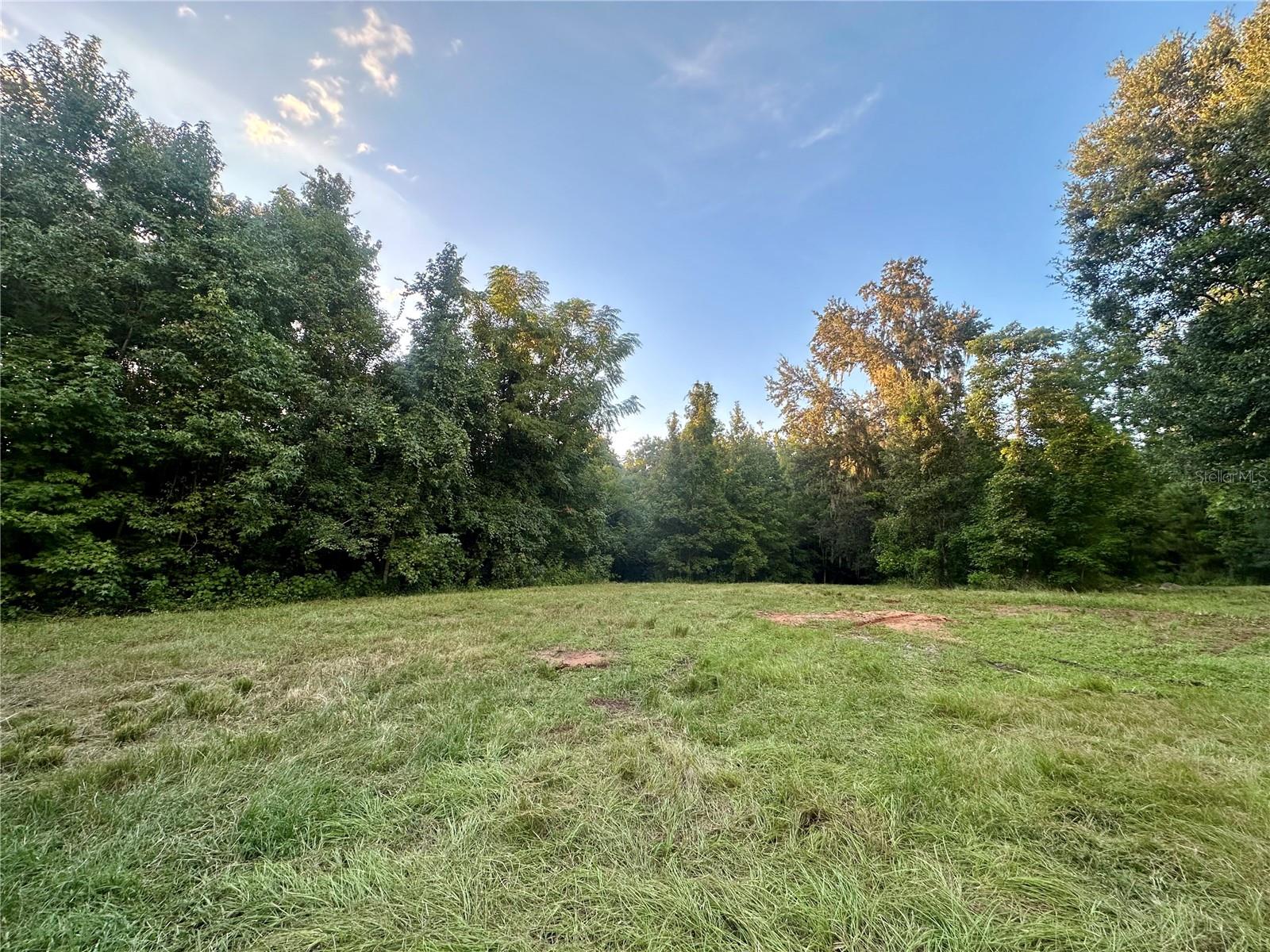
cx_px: 635
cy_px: 476
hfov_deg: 102.1
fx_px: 514
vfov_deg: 85.7
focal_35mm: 14
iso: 40
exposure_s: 1/109
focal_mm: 2.22
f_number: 2.2
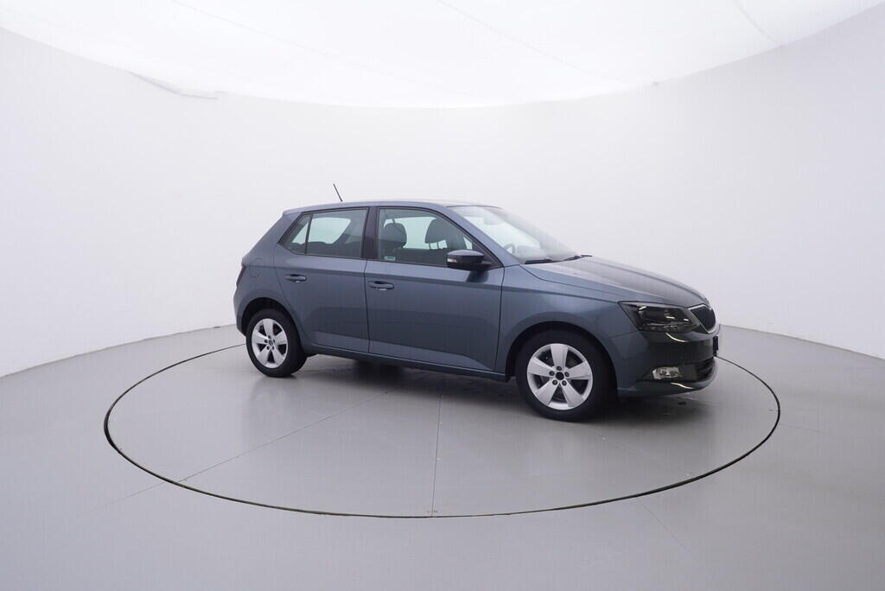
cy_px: 296
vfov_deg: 56.2
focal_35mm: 22
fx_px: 553
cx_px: 442
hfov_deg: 77.3
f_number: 5
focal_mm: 15
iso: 200
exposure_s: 1/80
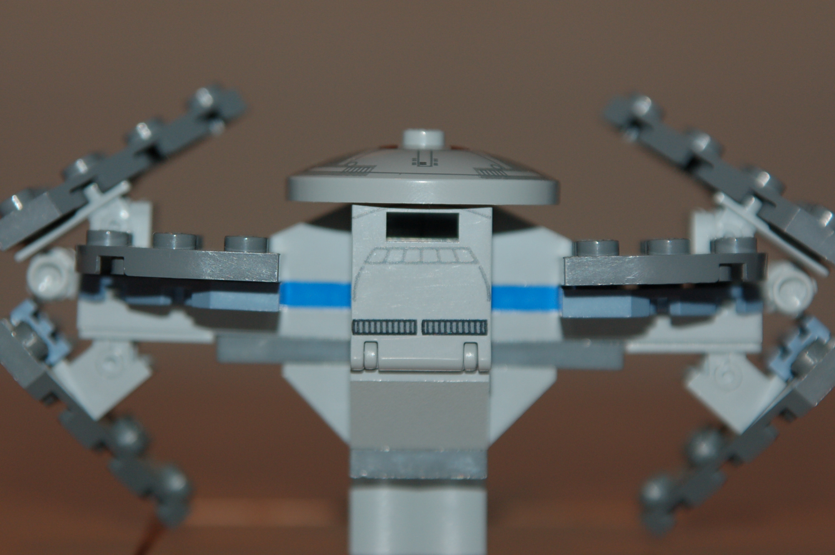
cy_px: 278
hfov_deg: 8.9
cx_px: 418
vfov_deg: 5.9
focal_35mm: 232
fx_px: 5388
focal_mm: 155
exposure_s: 1/60
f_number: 6
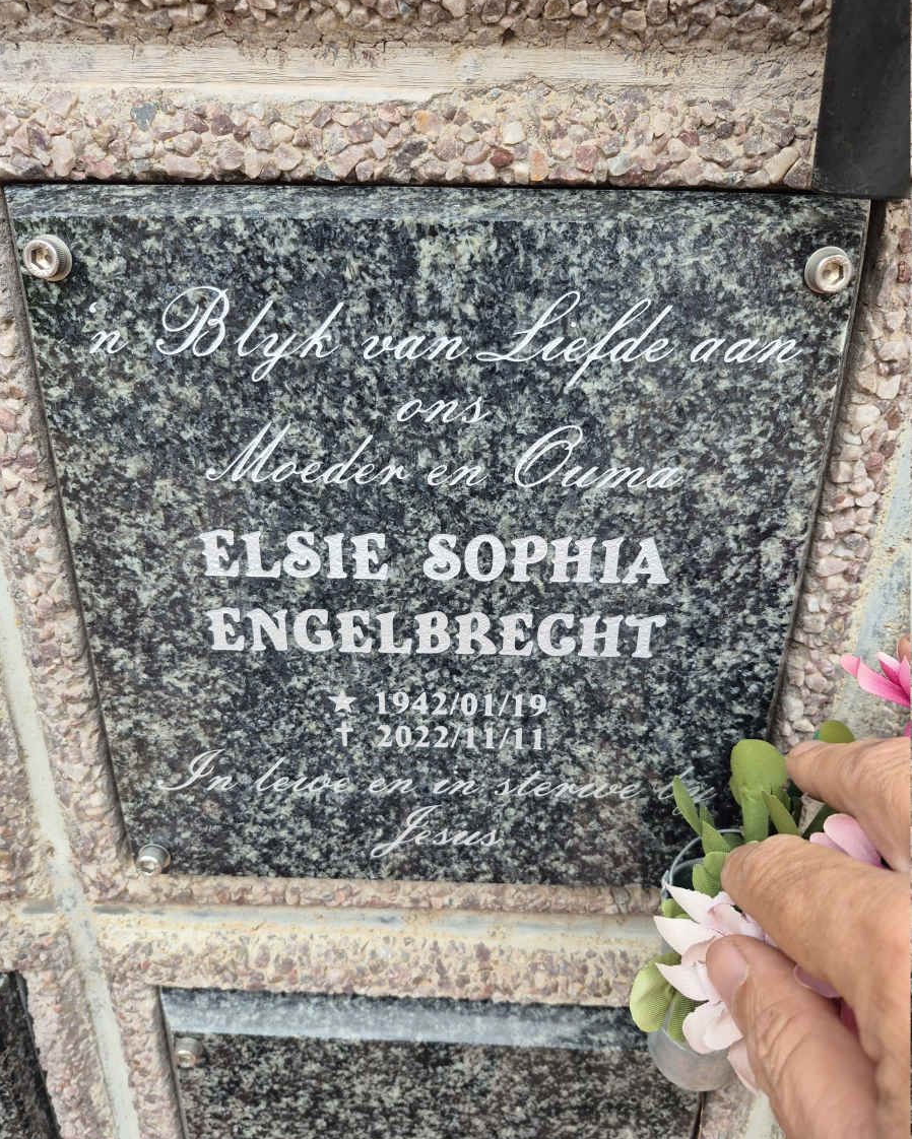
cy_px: 604
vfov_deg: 70.2
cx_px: 456
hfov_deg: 58.8
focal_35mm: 24
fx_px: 810
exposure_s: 1/180
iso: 80
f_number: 1.8
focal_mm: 5.4
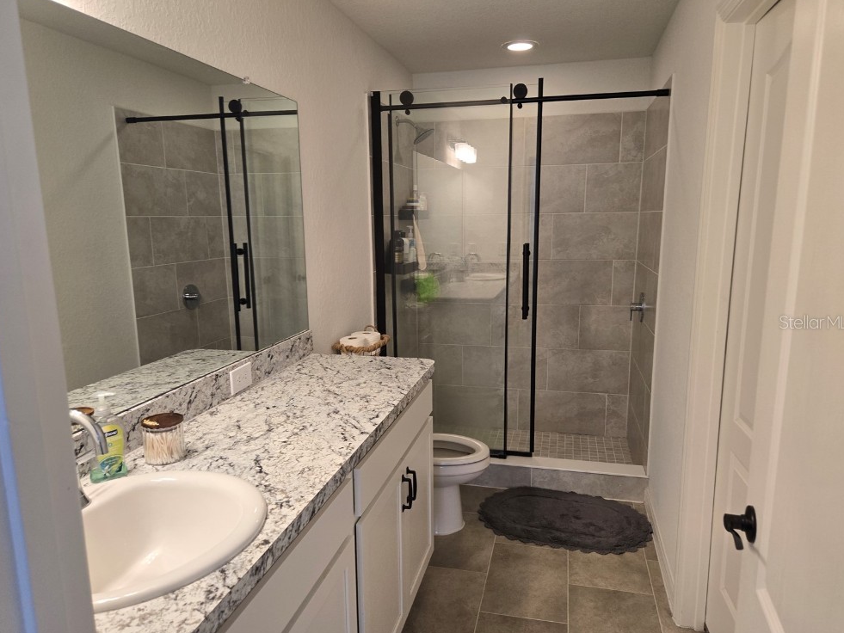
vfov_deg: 56.8
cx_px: 420
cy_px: 322
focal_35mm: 24
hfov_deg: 71.6
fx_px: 585
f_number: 1.8
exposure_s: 1/120
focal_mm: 5.4
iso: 125
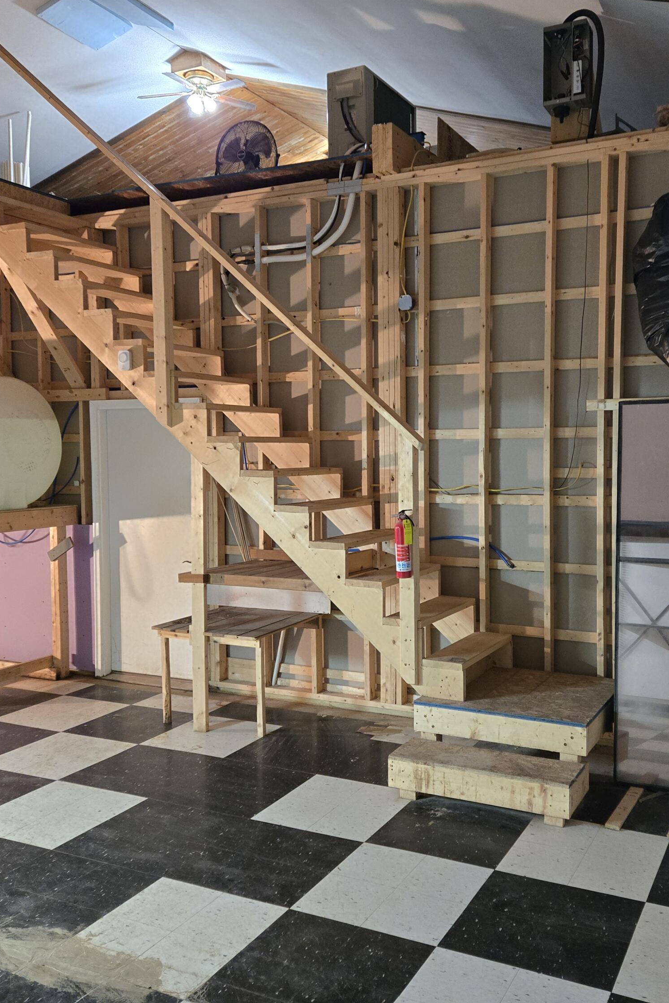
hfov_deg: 40.9
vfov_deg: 58.7
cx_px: 400
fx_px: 892
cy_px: 500
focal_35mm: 32
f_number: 1.8
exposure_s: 1/120
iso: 800
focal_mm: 5.4
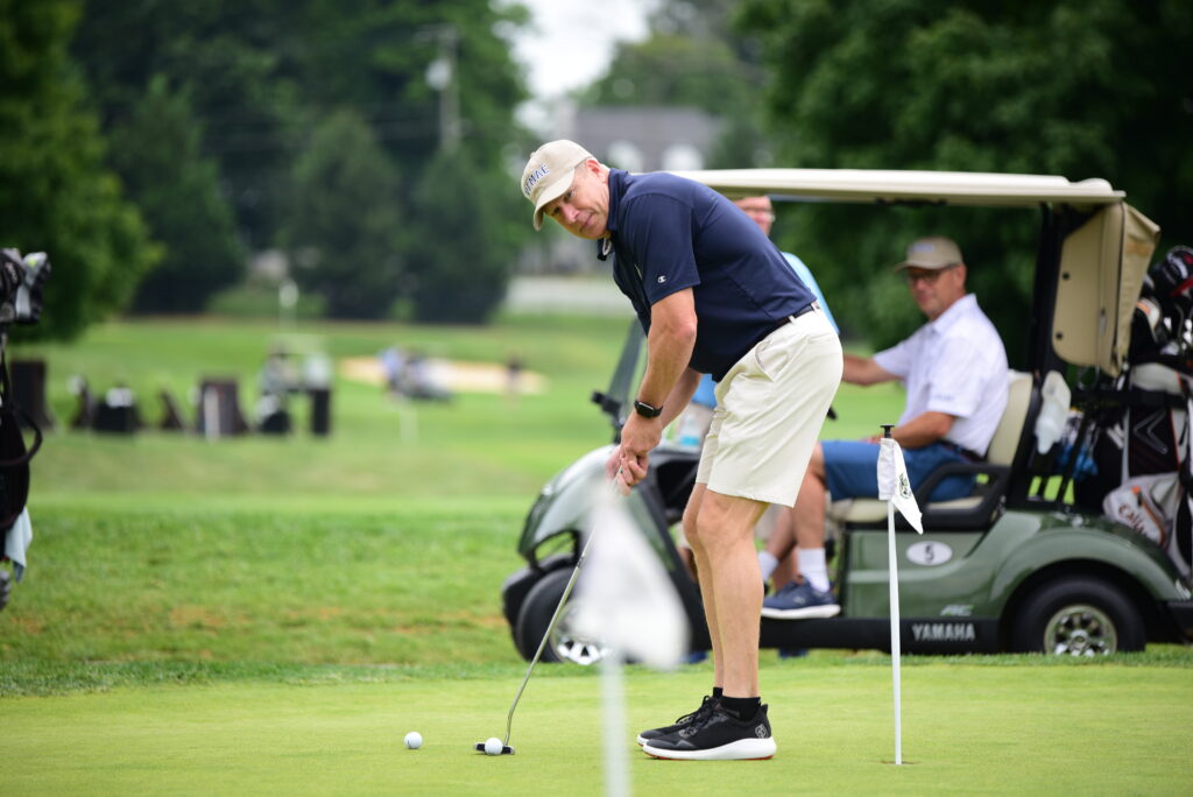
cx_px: 596
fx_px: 5802
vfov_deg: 7.9
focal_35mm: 175
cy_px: 398
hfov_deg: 11.7
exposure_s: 1/500
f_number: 2.8
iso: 125
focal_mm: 175
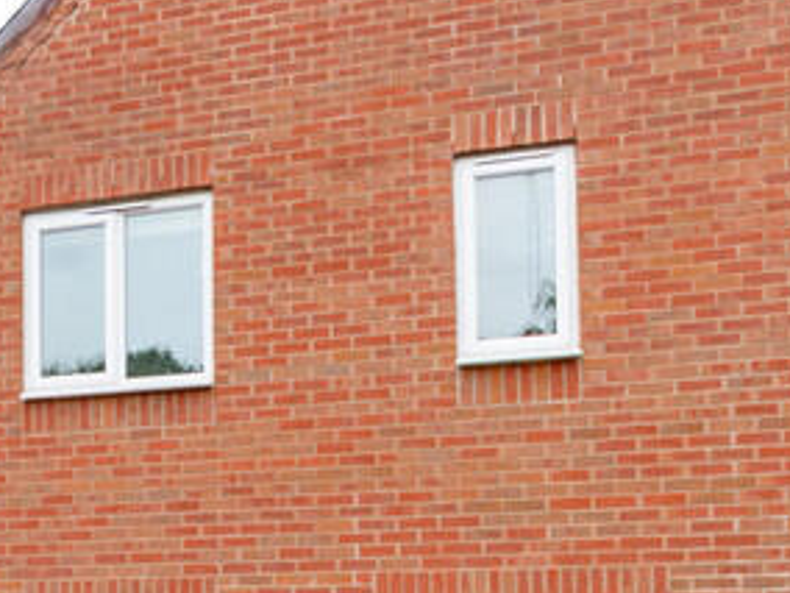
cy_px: 642
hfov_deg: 33.1
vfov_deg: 26.0
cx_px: -39
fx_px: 1187
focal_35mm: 52
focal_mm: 10
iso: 160
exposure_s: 1/125
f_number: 4.5
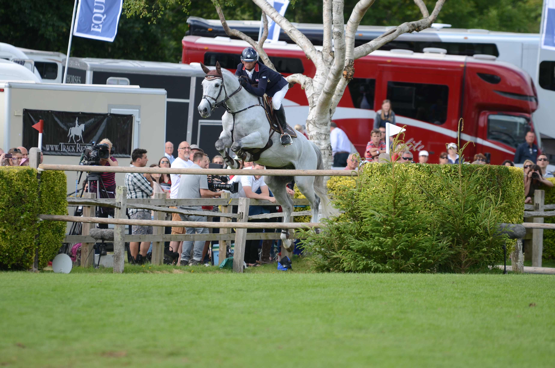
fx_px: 4615
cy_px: 184
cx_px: 278
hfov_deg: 6.9
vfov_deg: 4.6
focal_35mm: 300
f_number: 3.2
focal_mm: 200
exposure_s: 1/500
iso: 100
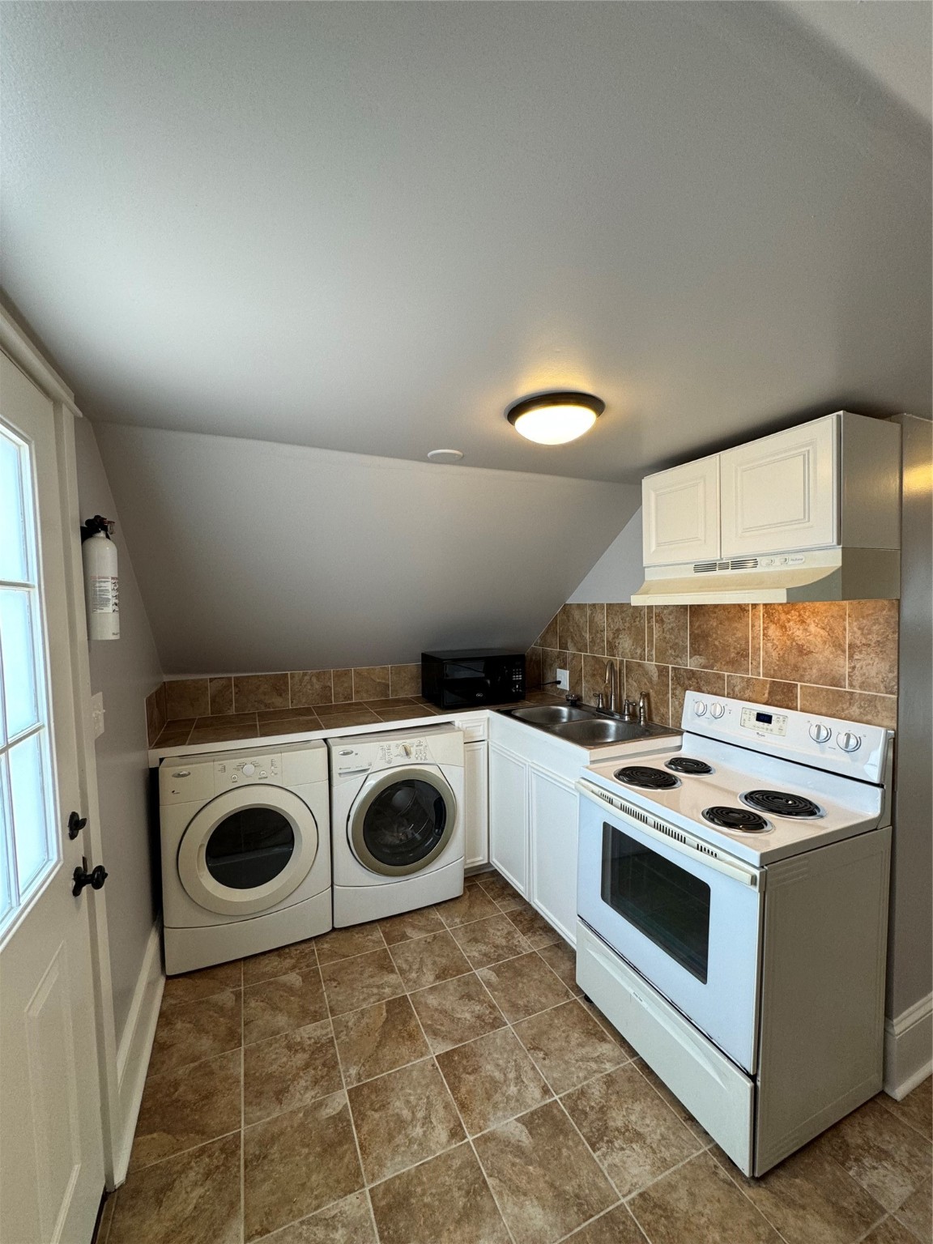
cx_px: 466
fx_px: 503
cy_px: 622
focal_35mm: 14
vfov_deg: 102.1
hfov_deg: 85.7
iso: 125
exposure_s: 1/120
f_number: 2.2
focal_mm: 2.22
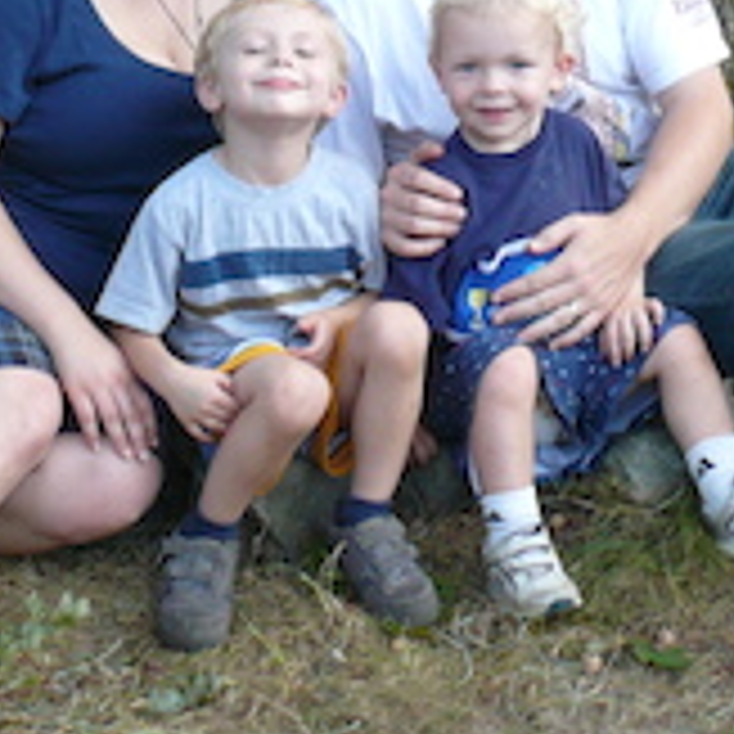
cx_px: 367
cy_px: 27
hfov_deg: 12.3
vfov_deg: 12.2
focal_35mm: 142
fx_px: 3407
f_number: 3.6
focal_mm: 8.1
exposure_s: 1/30
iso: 100
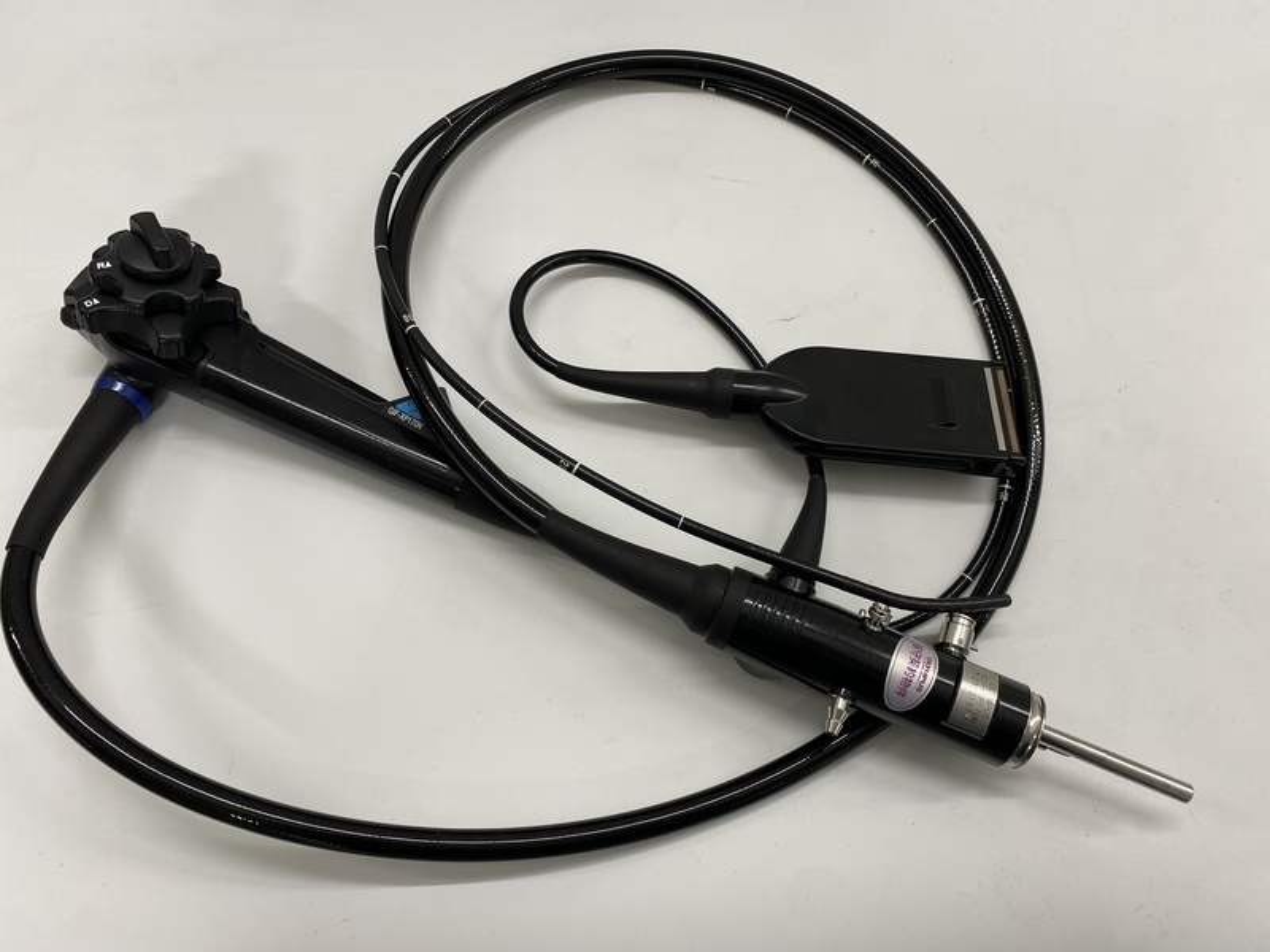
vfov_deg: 53.1
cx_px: 635
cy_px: 476
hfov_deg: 67.3
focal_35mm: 26
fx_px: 954
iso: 125
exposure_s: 1/120
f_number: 1.8
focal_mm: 4.25
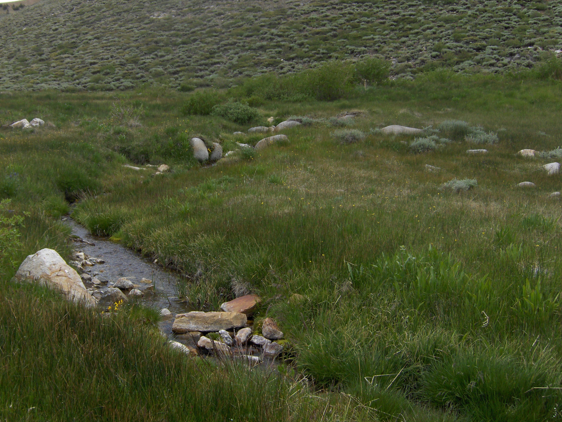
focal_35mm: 45
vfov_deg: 32.2
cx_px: 212
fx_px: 731
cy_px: 189
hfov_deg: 41.8
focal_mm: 7.5
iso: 100
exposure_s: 1/602
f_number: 4.3
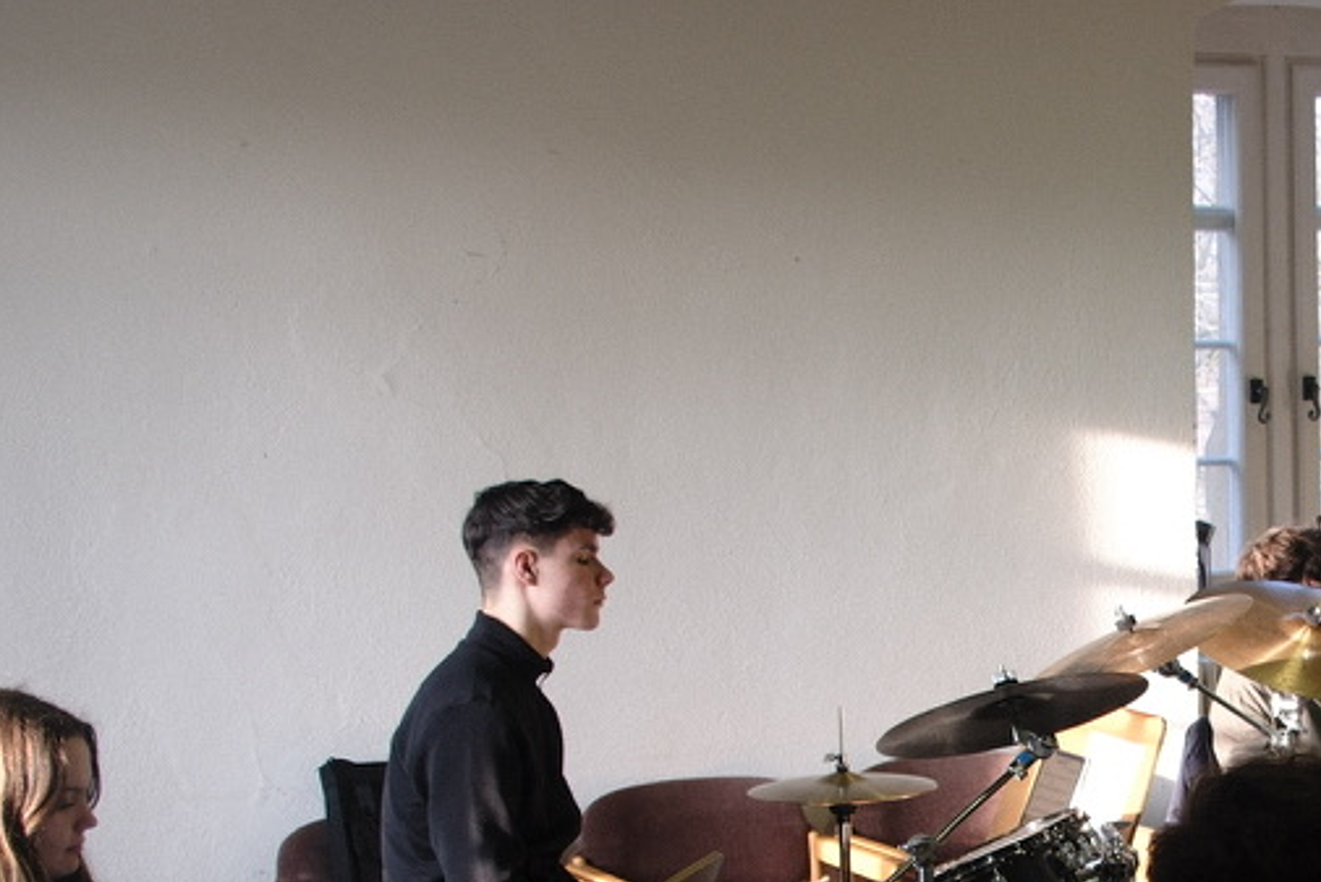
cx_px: 1201
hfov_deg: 27.4
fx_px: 2606
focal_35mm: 71
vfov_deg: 18.7
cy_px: 882
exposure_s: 1/30
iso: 200
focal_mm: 22.1
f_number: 4
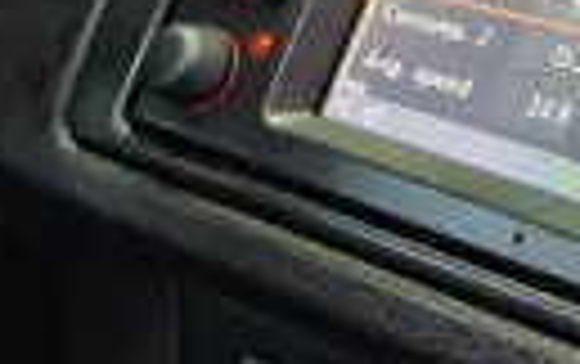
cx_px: 706
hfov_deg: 24.2
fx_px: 1219
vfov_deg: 15.9
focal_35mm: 77
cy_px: -139
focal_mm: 5.4
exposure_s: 1/50
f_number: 1.6
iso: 800
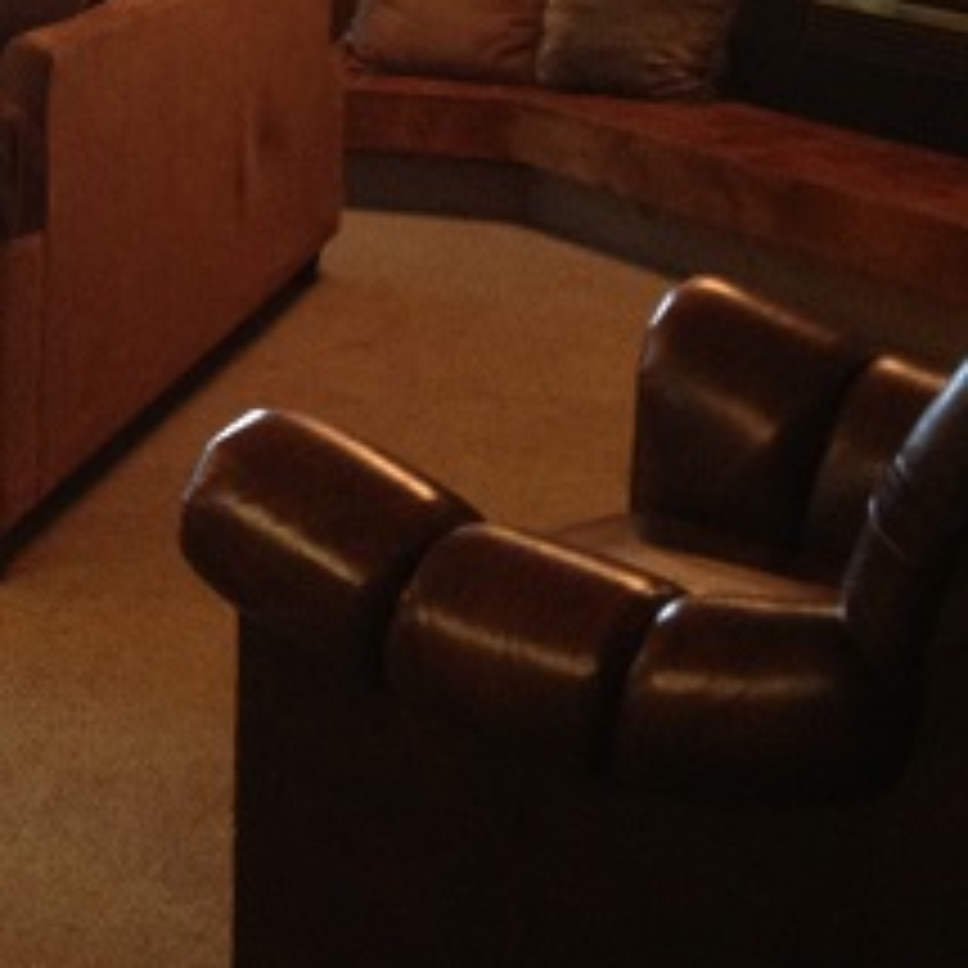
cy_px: 14
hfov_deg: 18.5
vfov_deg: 18.4
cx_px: 41
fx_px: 2911
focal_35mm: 92
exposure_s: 1/20
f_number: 2.4
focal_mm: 4.28
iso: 200
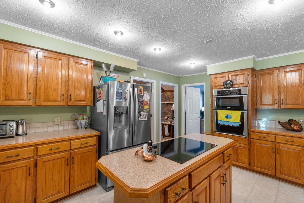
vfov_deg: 77.3
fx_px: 127
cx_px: 152
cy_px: 102
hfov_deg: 100.4
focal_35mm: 15
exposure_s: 1/6
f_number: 4.5
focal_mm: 10
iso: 100
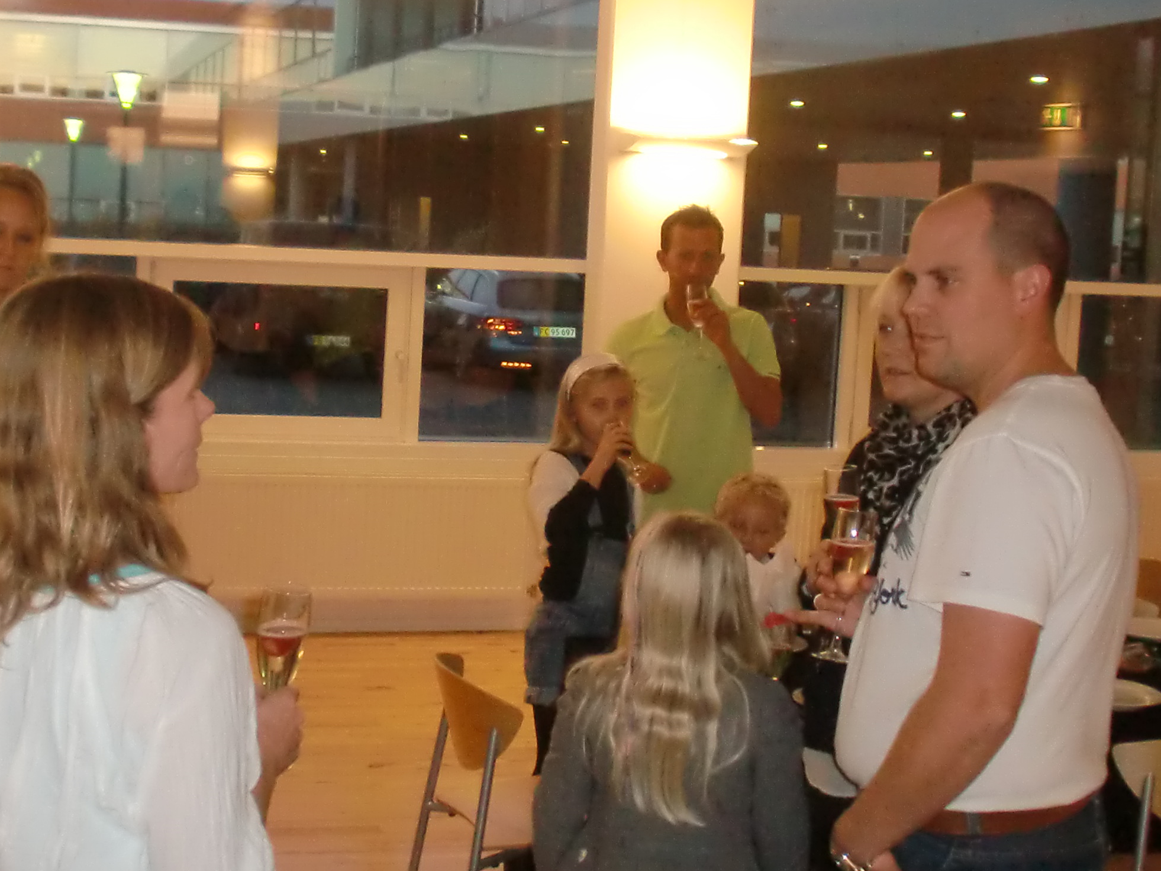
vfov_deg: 27.5
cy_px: 405
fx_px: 1778
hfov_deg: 35.9
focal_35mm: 53
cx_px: 427
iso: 400
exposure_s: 1/60
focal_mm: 4.65
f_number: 2.6
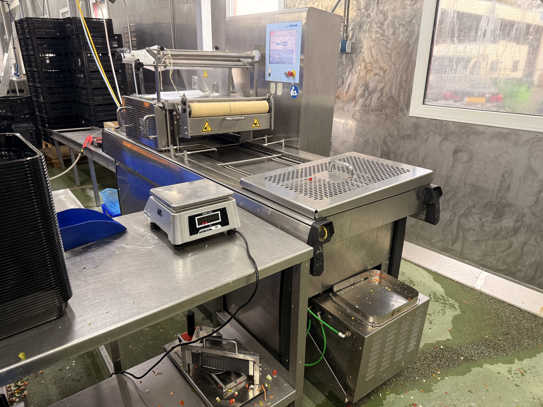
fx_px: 376
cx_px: 272
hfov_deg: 71.6
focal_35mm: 24
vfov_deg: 56.8
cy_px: 204
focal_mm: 6.76
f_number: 1.78
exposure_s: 1/50
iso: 200
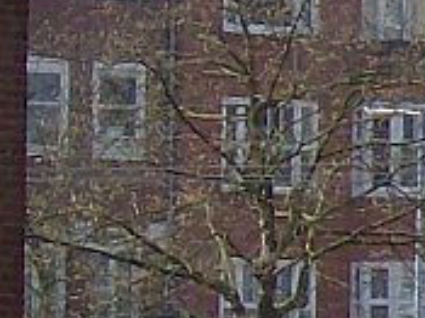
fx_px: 7742
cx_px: 1239
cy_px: 45
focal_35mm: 631
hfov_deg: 3.1
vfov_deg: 2.4
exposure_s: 1/519
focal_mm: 18
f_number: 4.8
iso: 100
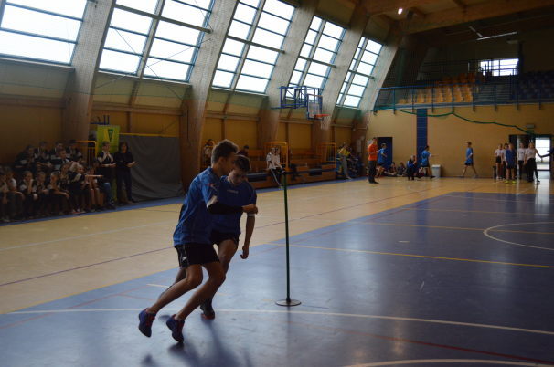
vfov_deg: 36.8
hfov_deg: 53.2
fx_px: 553
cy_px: 184
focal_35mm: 36
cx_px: 277
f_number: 4
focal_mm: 24
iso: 1600
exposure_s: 1/500
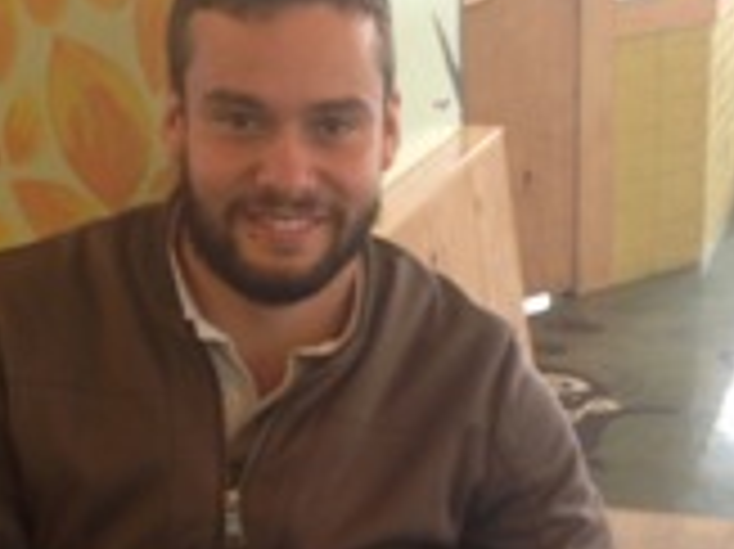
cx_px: 410
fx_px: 1886
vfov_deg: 16.2
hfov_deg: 22.0
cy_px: 554
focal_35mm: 89
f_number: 2.4
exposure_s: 1/20
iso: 64
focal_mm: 4.12
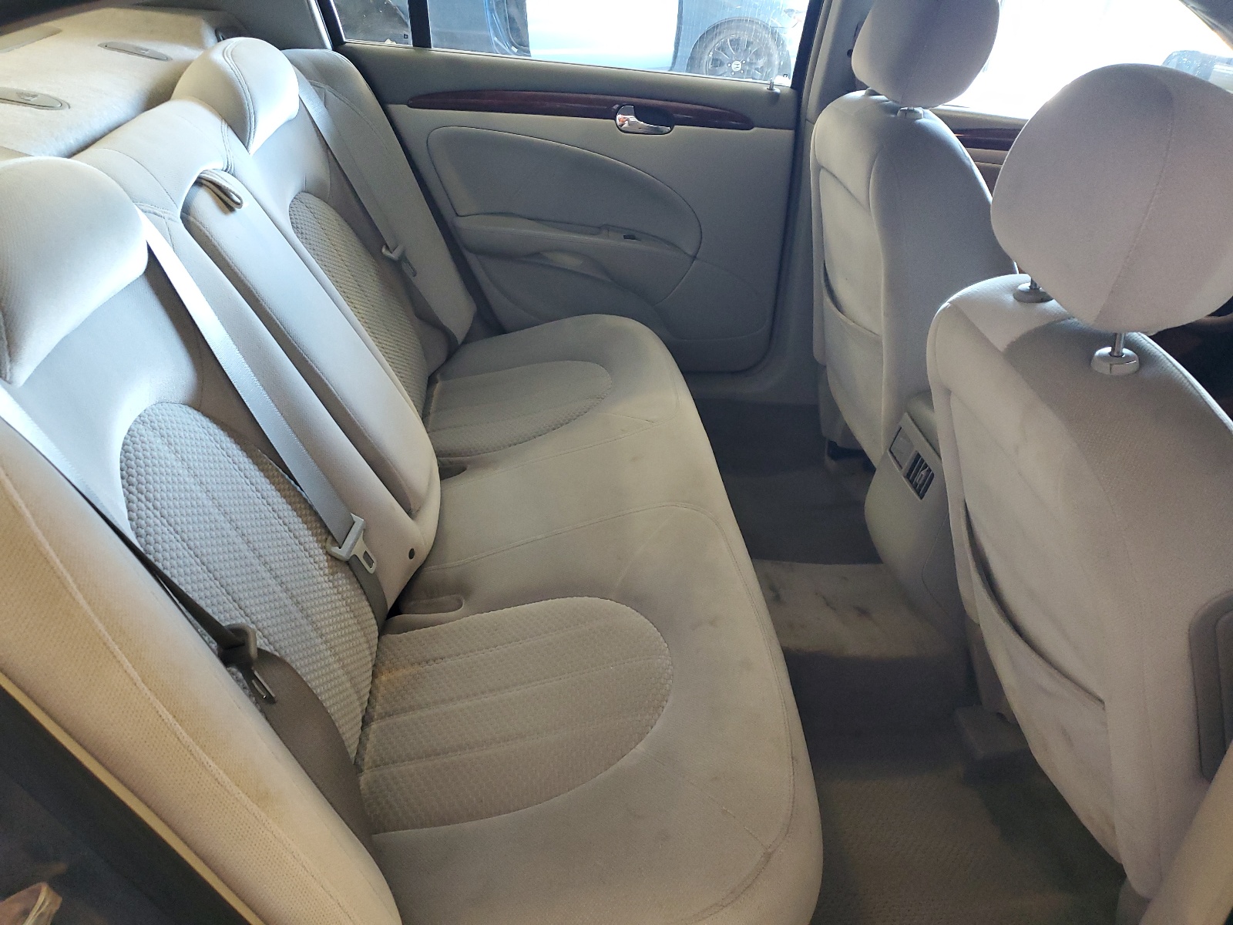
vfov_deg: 53.1
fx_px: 926
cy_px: 462
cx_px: 616
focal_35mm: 26
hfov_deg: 67.3
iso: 282
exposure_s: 1/50
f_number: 1.5
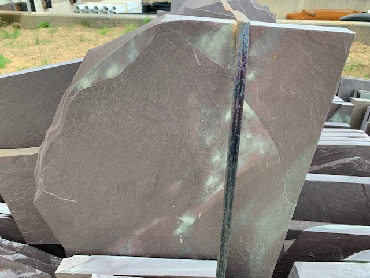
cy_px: 139
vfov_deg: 53.1
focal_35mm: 26
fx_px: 278
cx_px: 185
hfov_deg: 67.3
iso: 25
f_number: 1.8
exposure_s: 1/122
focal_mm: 4.25
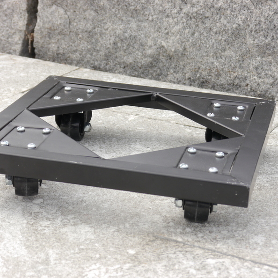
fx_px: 909
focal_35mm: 100
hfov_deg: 17.4
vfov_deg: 17.4
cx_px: 124
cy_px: 140
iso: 160
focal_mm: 42
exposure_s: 1/250
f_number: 7.1
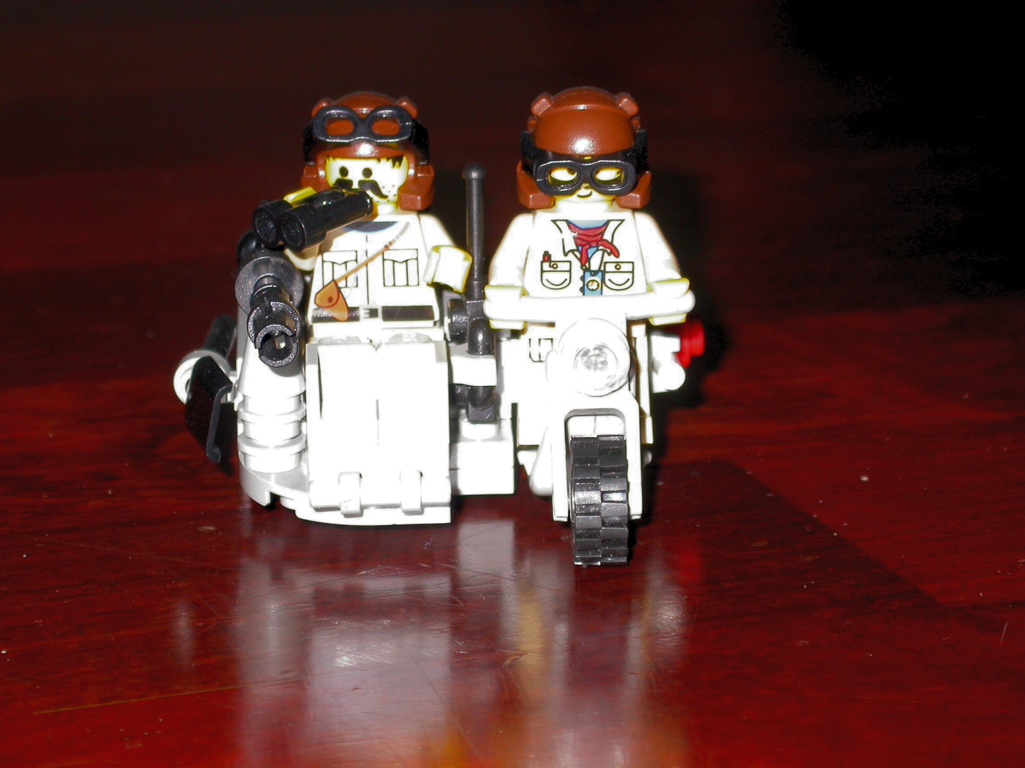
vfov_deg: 9.8
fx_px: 4471
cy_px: 384
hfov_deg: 13.1
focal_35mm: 151
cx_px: 512
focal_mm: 31.3
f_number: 5
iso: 100
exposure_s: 1/60.3
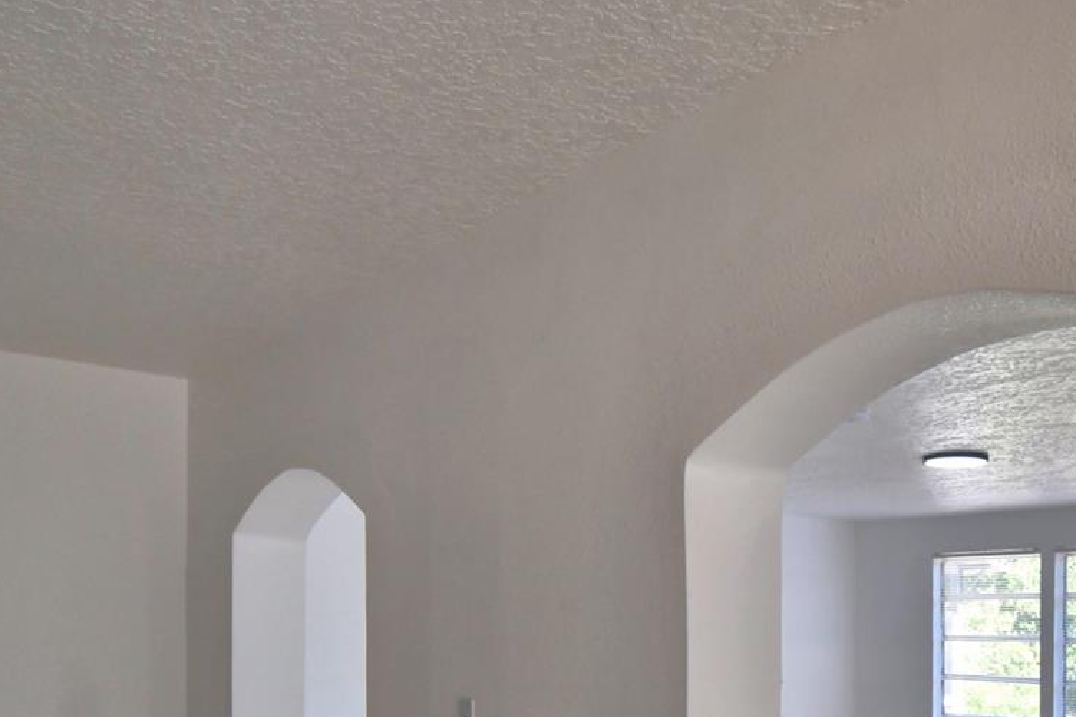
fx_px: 956
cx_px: 762
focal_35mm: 32
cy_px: 618
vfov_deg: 38.8
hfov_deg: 56.7
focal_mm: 10
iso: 220
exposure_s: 1/125
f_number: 4.5
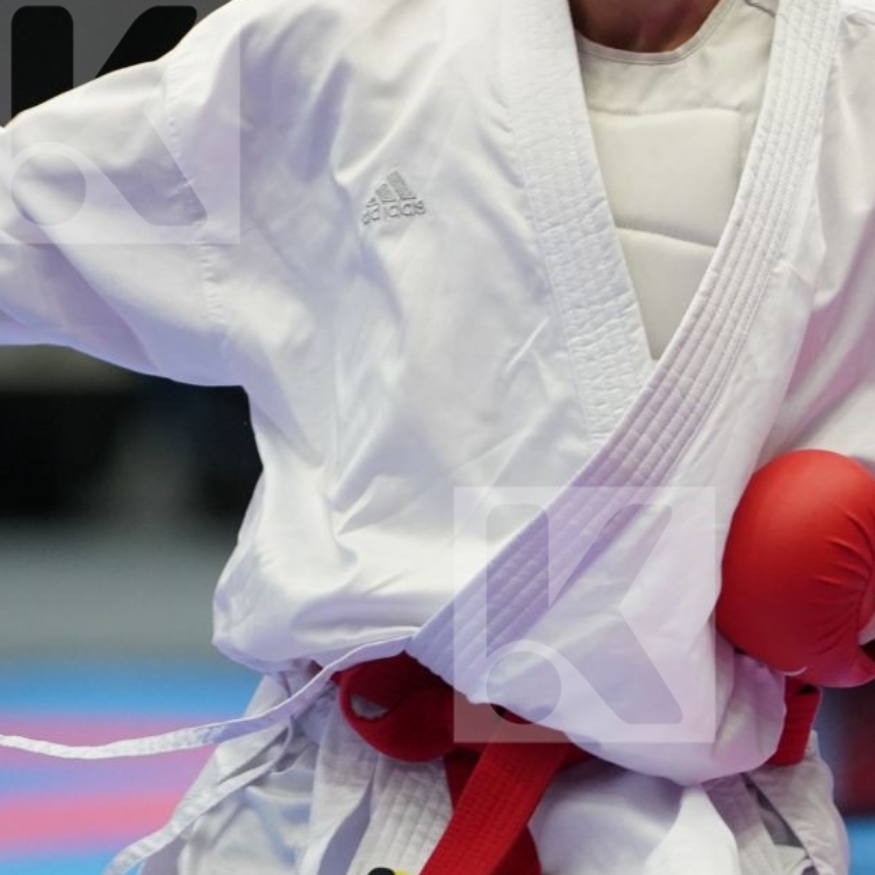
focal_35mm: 417
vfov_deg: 4.2
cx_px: 585
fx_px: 11925
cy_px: 116
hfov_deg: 4.2
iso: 2500
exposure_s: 1/1000
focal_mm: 170
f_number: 2.8
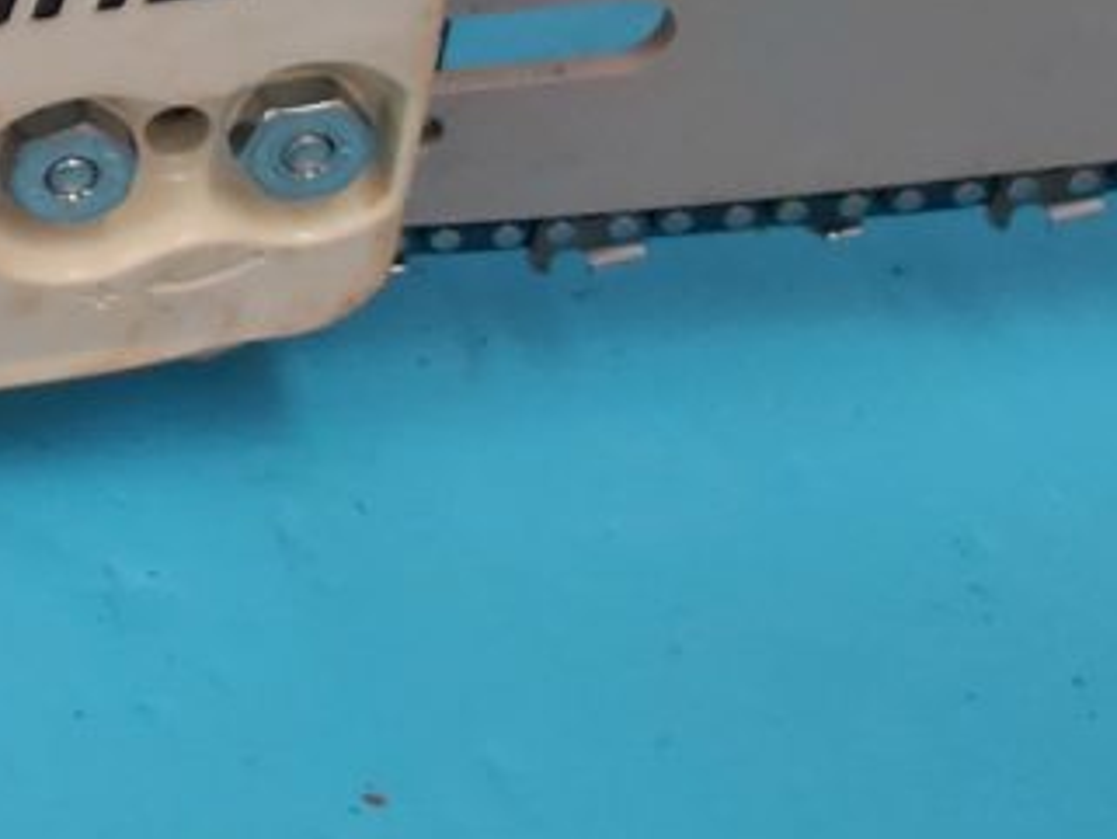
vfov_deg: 16.4
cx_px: -543
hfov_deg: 20.3
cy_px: -376
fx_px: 2679
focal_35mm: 83
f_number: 1.7
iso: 640
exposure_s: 1/25
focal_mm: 3.92
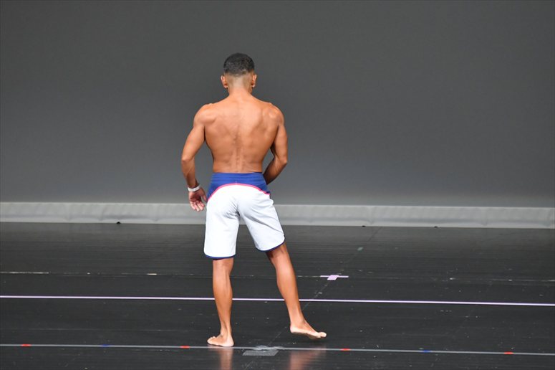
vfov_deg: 4.0
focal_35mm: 345
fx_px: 5316
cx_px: 278
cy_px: 185
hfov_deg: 6.0
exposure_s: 1/400
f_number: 5.6
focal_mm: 230
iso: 5000
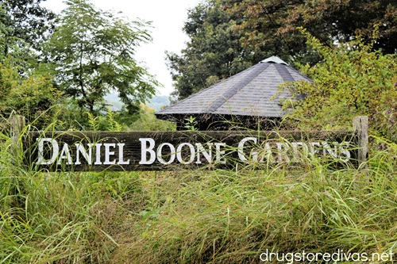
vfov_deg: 29.8
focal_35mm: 45
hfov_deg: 43.6
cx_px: 198
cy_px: 132
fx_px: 496
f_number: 5.6
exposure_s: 1/125
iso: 400
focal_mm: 30
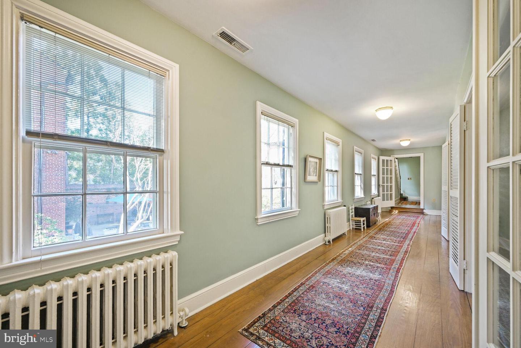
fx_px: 203
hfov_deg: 104.3
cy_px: 174
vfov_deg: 81.2
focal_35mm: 14
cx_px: 260
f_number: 9
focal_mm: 14
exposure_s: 1/5
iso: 200
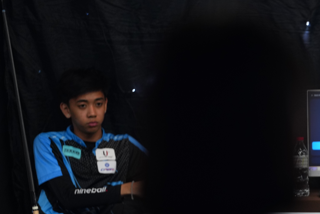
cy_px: 174
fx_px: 2747
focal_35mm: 309
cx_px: 349
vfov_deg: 4.4
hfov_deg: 6.6
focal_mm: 129
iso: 1000
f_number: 2
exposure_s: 1/640
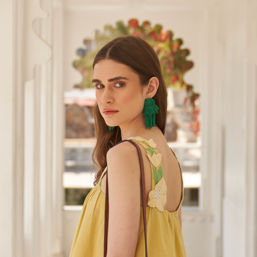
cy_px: 228
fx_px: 1050
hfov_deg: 14.0
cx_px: 131
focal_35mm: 125
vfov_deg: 13.8
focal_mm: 44
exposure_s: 1/800
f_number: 2.8
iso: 50
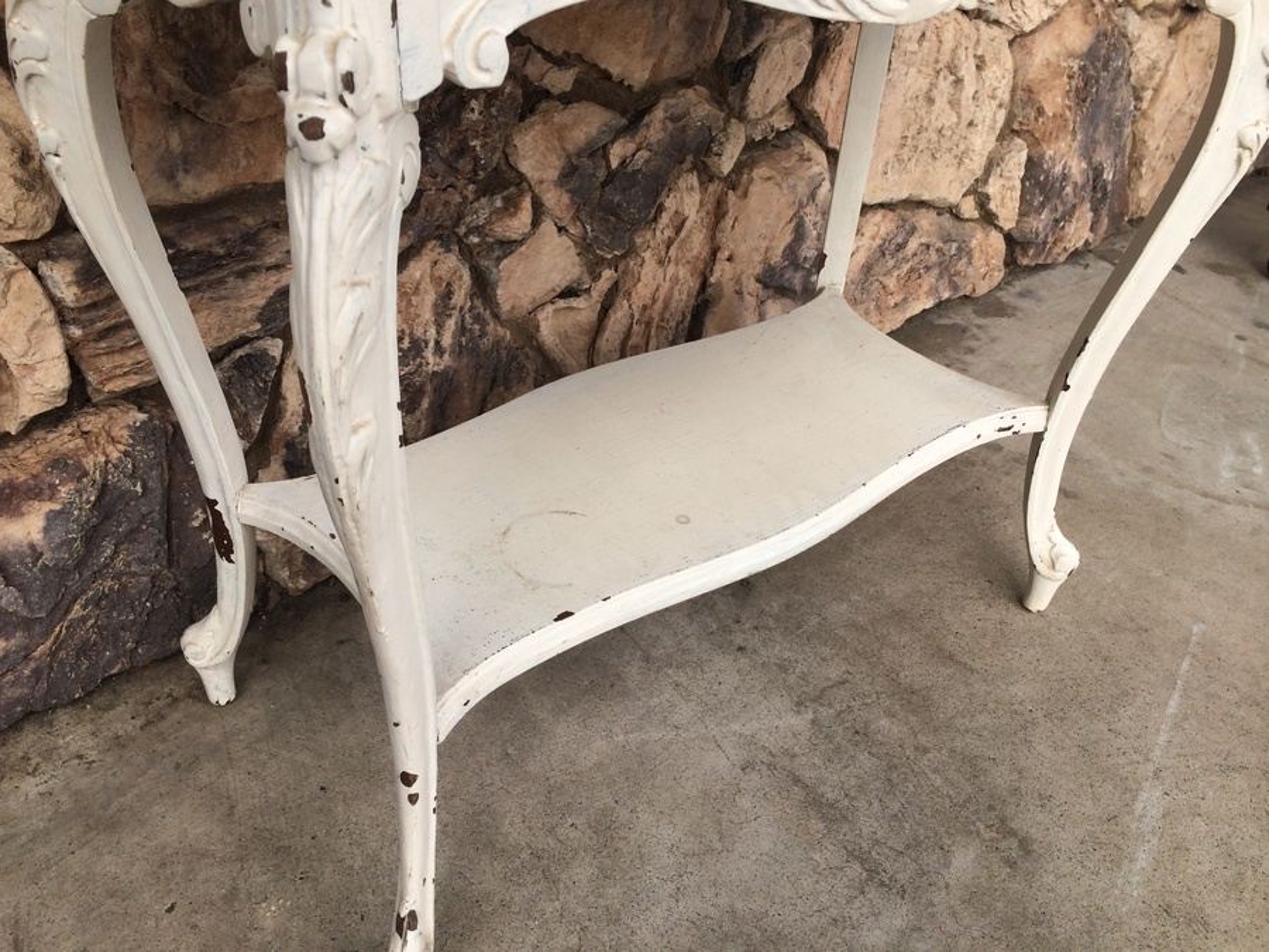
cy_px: 476
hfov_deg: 60.0
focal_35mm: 30
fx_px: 1100
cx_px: 634
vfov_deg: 46.8
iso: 32
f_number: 2.2
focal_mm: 4.12
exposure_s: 1/977
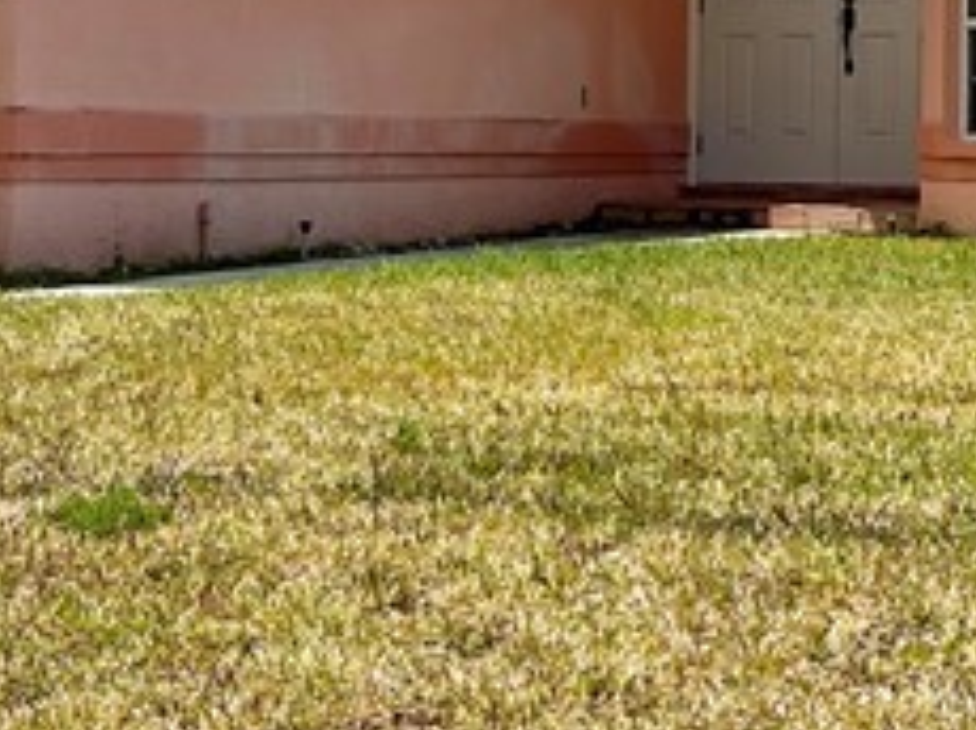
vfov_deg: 12.6
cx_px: 603
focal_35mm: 116
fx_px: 3267
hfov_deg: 17.0
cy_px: 8
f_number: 1.5
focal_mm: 5.7
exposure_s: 1/6579
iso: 50
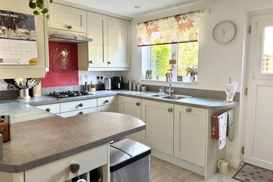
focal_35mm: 26
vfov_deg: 49.5
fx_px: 197
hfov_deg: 69.4
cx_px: 135
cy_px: 85
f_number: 1.78
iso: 200
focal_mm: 6.76
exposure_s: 1/100
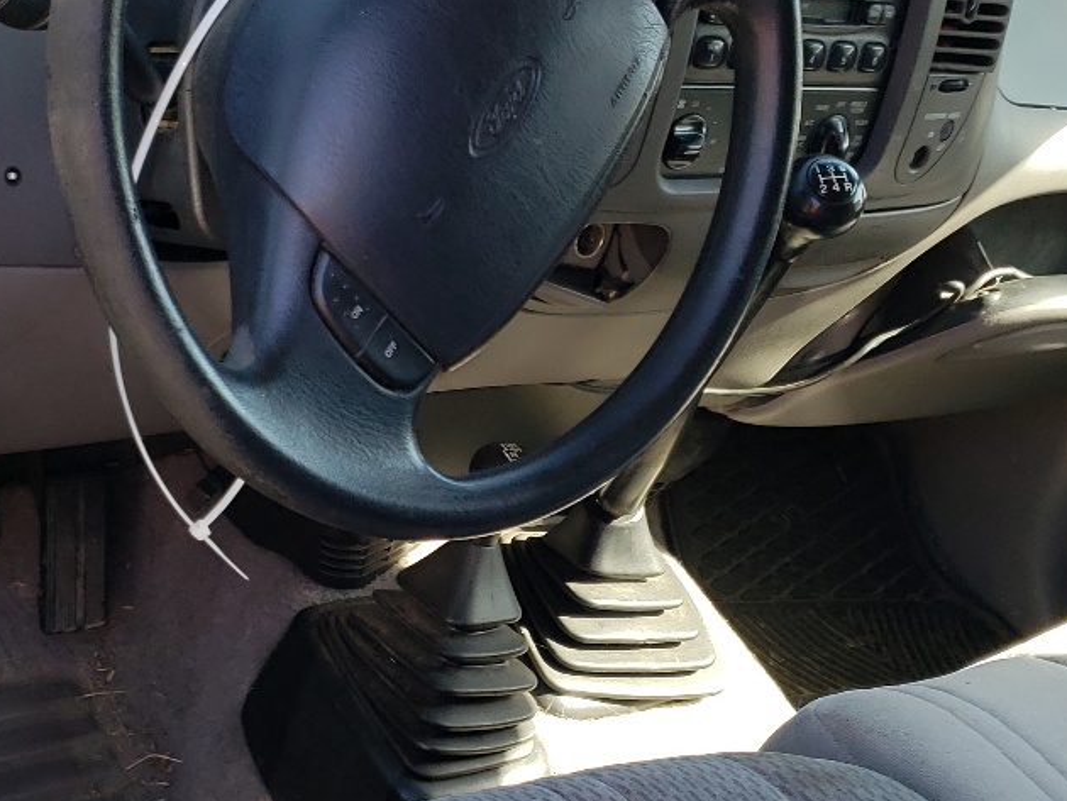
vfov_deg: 22.2
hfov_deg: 29.4
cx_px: 495
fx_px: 2035
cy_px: 494
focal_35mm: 66
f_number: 1.5
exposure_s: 1/233
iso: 50
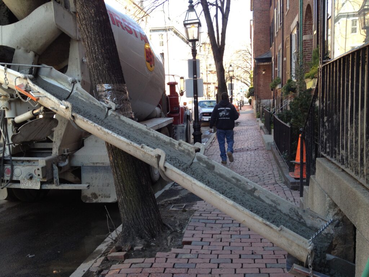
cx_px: 184
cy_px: 138
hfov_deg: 52.6
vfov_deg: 40.7
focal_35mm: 35
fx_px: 373
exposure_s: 1/120
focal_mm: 4.28
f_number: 2.4
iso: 80
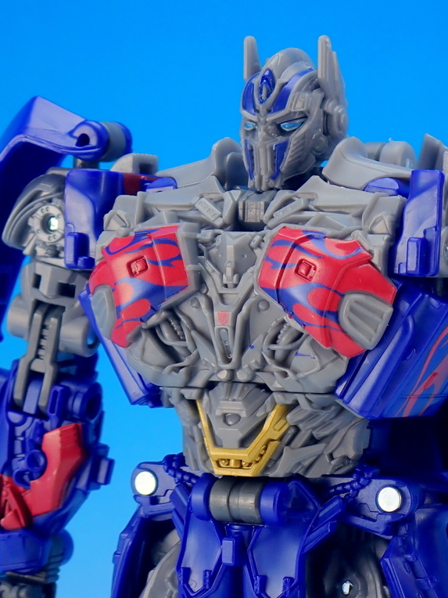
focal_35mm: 134
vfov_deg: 14.7
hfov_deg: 11.0
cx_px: 324
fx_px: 2312
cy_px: 298
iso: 100
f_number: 4.9
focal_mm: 18
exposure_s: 1/10
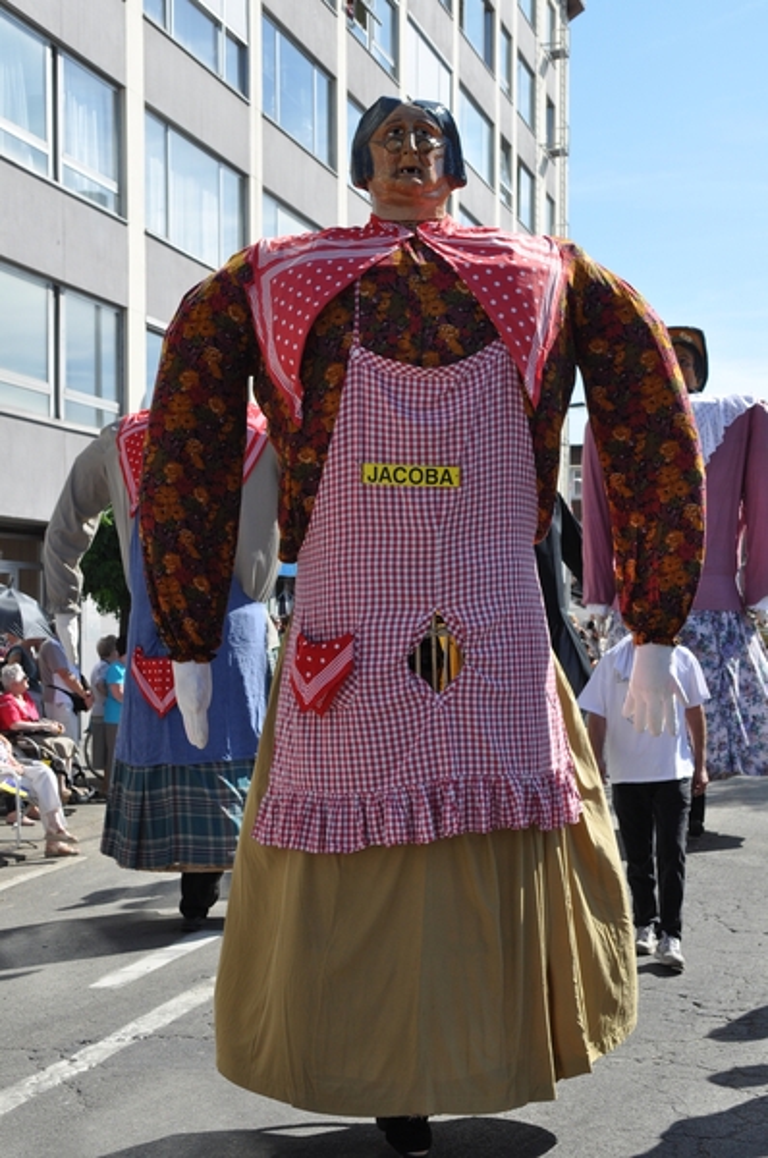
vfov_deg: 41.2
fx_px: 1541
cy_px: 579
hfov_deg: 28.0
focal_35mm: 48
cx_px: 384
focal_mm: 32
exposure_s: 1/1250
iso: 400
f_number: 5.6
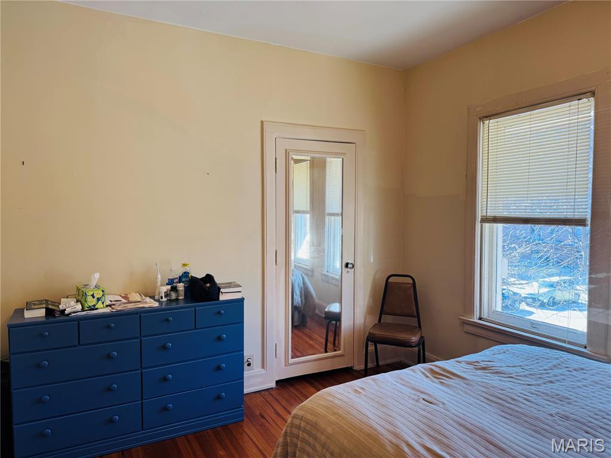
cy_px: 229
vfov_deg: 56.8
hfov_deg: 71.6
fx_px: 424
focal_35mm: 24
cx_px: 306
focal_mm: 6.76
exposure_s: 1/120
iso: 100
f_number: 1.78
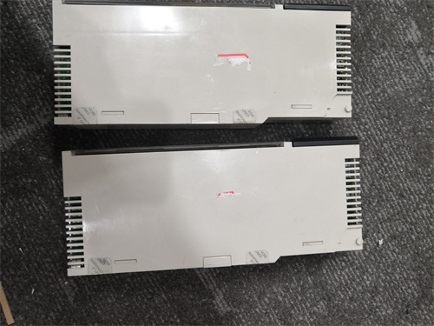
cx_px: 217
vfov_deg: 51.4
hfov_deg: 65.3
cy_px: 163
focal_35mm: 27
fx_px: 339
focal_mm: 3.95
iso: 200
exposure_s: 1/33.3
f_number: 1.8
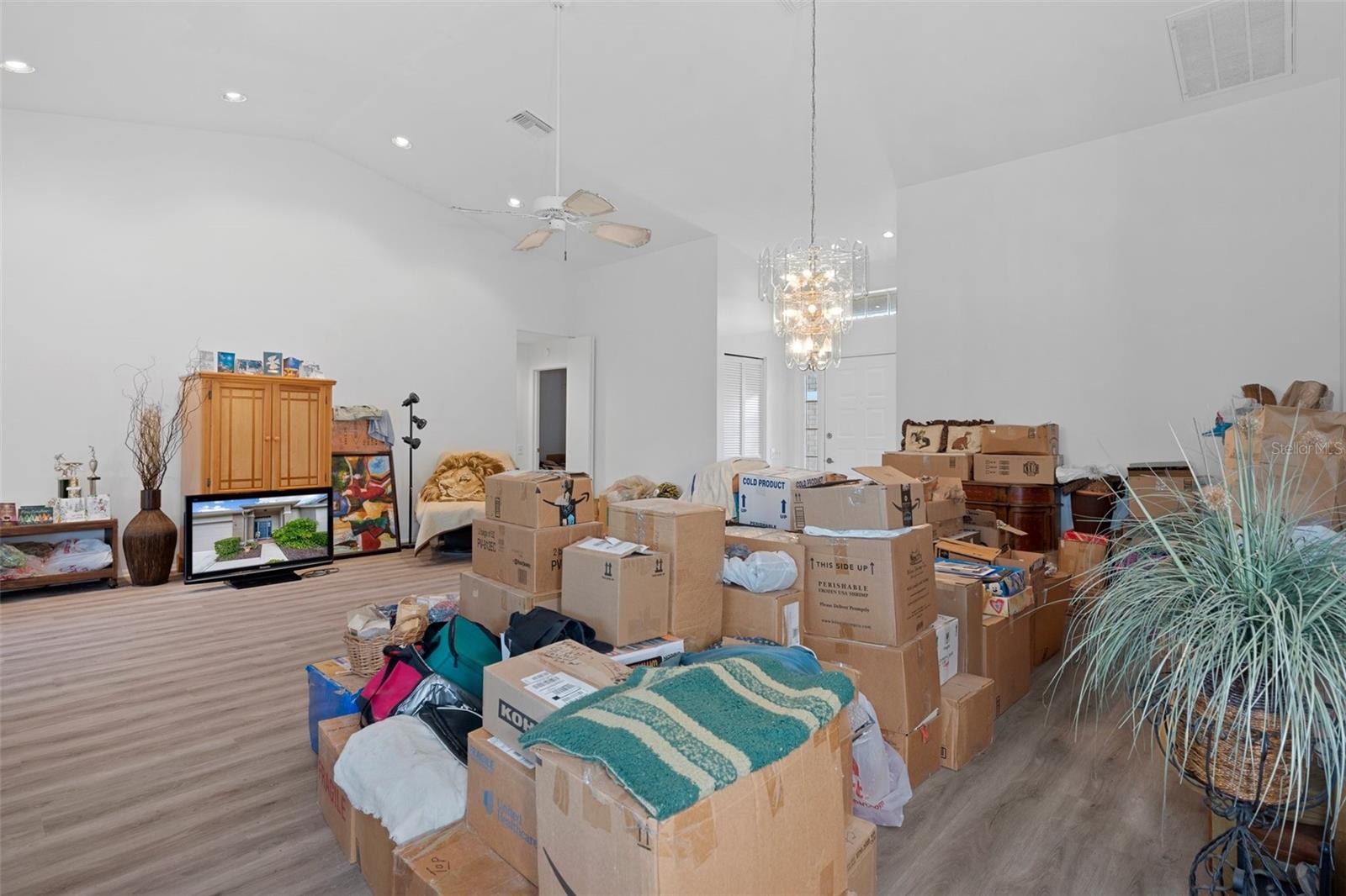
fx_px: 635
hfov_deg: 93.3
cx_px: 673
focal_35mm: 17
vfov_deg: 70.4
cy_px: 448
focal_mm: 17
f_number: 8
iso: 400
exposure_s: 2
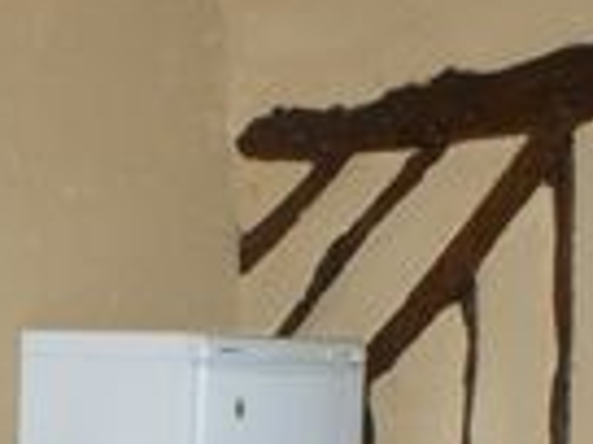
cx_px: 39
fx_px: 2552
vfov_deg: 9.8
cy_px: 585
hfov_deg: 13.1
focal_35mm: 149
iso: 400
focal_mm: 18
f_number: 5.6
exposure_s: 1/60
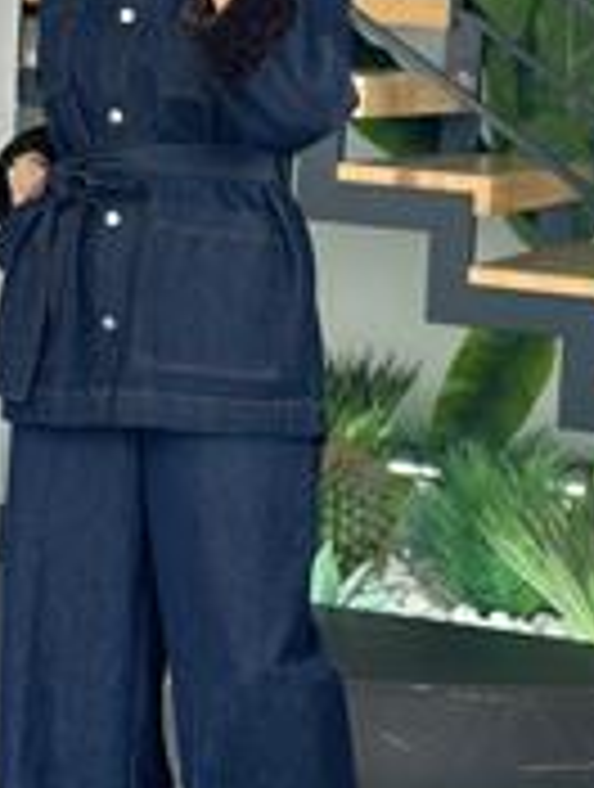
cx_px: 207
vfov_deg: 17.3
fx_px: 2576
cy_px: 173
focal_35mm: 113
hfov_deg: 13.1
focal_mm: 6.86
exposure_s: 1/183
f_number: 1.78
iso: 80
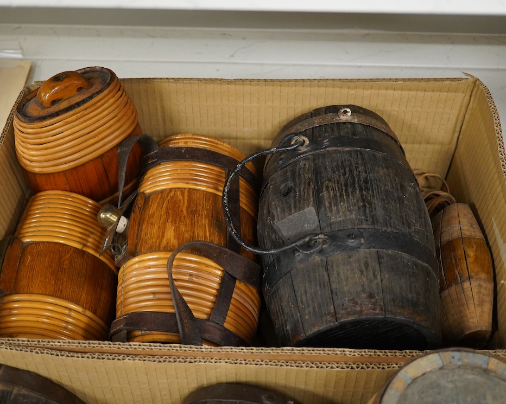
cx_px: 251
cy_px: 201
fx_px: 764
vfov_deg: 29.7
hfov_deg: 36.7
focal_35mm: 51
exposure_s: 1/160
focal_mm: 30
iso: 2500
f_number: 4
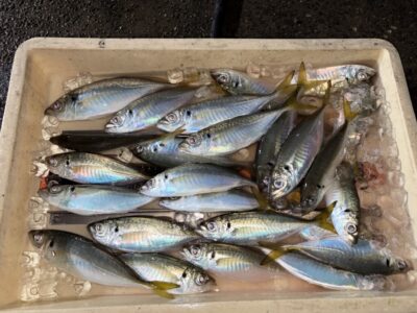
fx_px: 313
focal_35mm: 26
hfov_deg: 67.3
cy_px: 156
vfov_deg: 53.1
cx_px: 208
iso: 32
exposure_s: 1/16
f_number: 1.6
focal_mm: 5.96
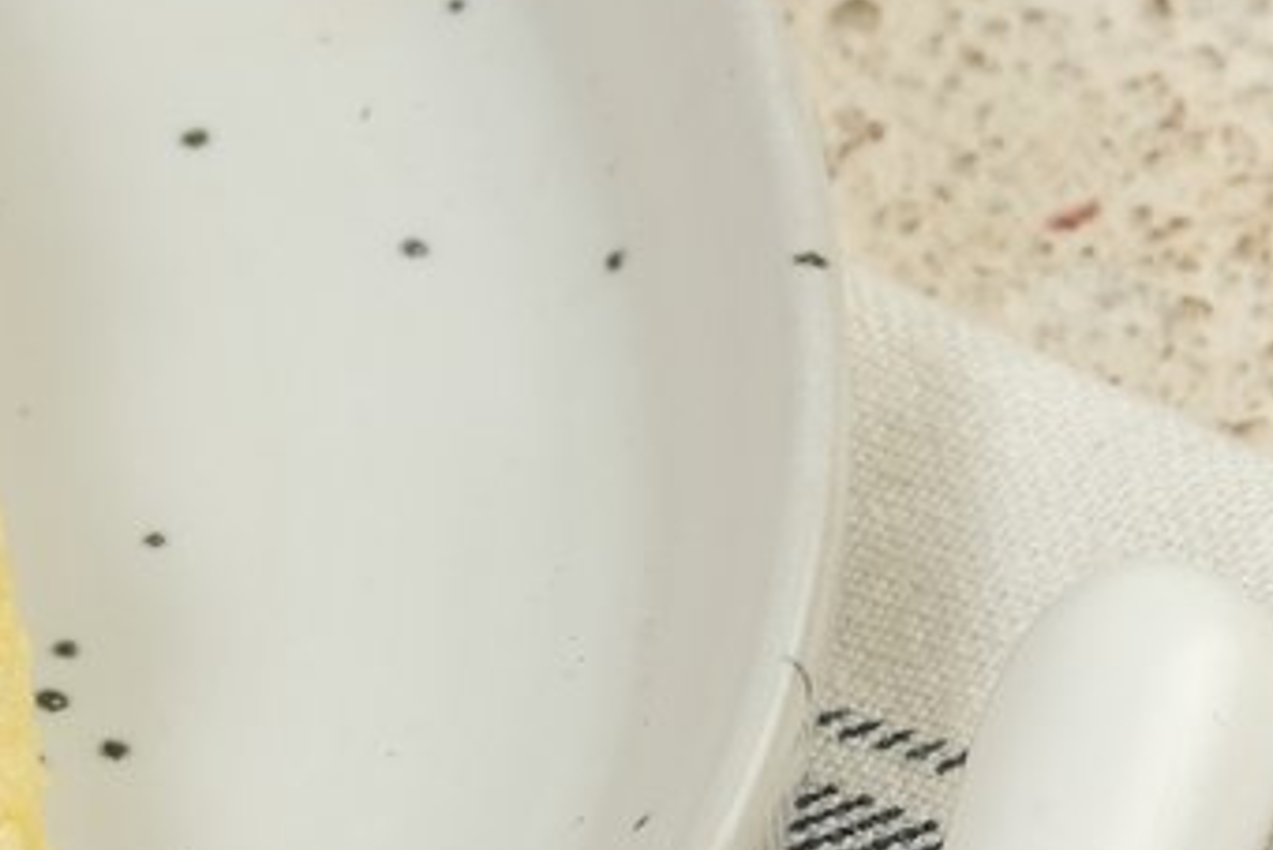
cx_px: -1033
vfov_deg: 1.6
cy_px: 388
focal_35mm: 860
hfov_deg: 2.4
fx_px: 30422
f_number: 11
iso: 160
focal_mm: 121.8
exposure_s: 1/250
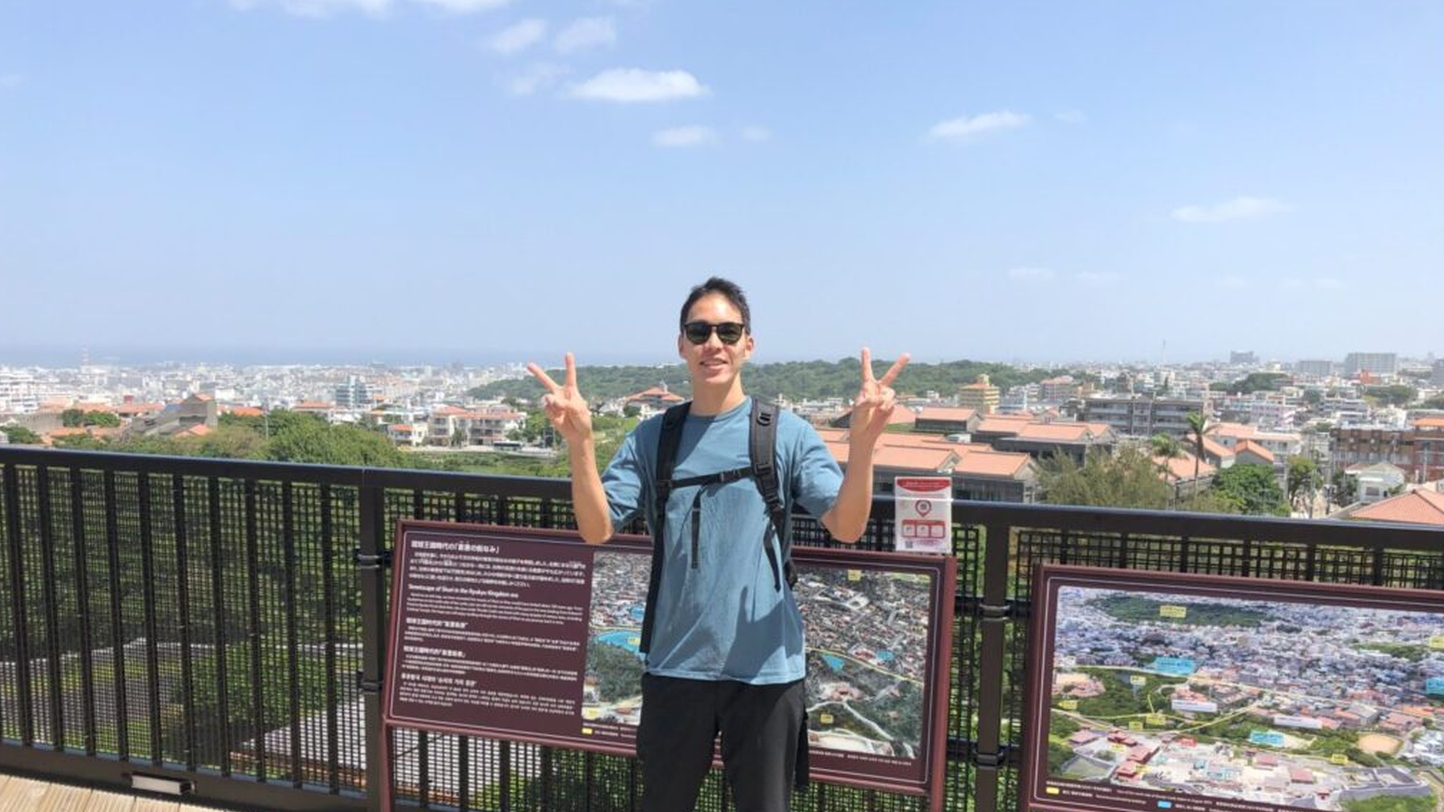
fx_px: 1187
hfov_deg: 62.6
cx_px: 716
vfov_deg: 37.4
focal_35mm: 31
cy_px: 533
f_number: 1.8
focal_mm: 3.99
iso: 20
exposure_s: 1/2183
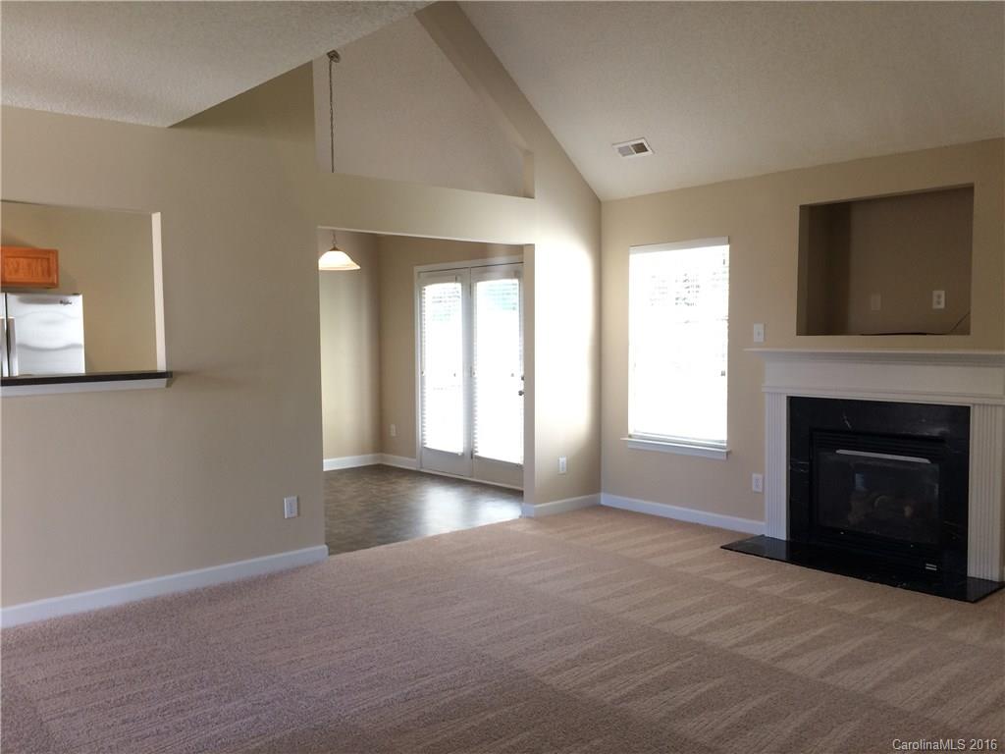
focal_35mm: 29
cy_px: 377
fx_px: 842
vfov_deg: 48.2
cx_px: 502
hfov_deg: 61.7
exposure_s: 1/30
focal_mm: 4.15
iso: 50
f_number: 2.2
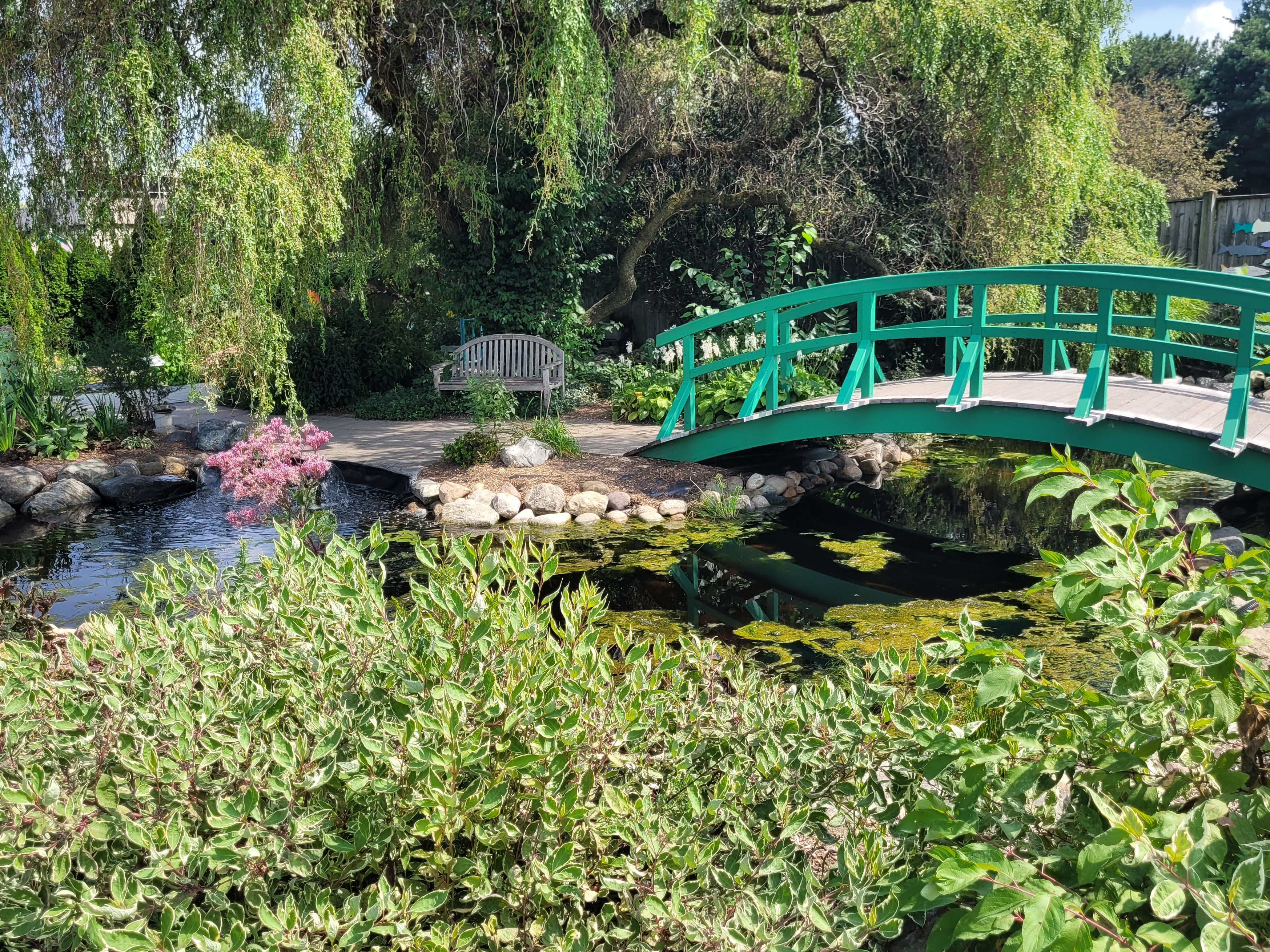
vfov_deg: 46.8
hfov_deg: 59.9
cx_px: 590
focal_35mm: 30
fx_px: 1101
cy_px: 477
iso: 40
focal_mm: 5.4
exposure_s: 1/1126
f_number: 1.8
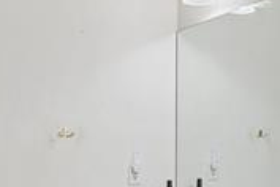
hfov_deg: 33.2
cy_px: 147
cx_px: 236
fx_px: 451
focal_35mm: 58
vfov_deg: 23.1
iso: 800
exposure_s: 1/3
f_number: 10
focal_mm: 16
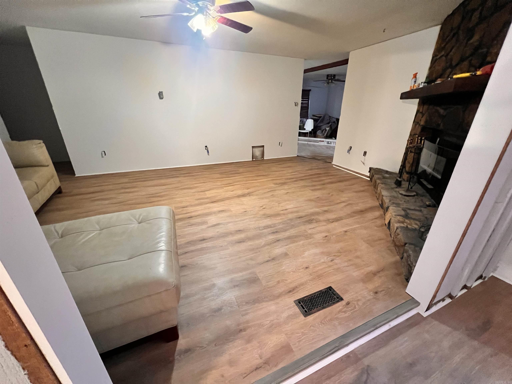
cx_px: 256
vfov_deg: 89.9
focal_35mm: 13
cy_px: 192
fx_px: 192
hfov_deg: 106.2
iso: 1000
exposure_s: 1/60
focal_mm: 1.57
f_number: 1.8
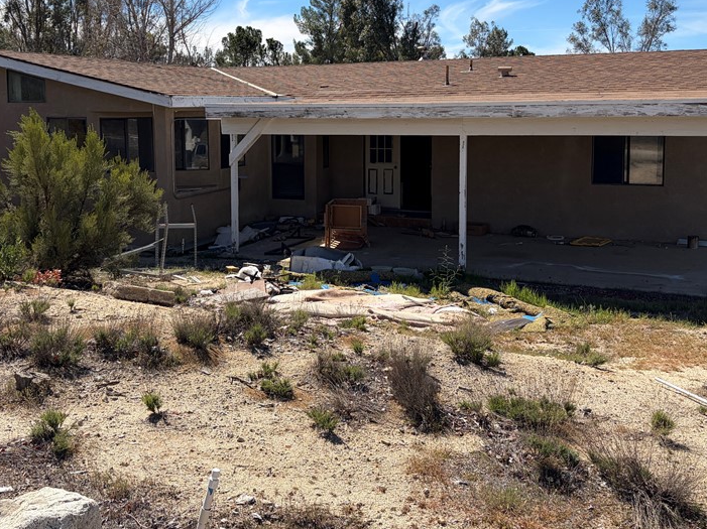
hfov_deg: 49.0
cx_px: 329
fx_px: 776
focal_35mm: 38
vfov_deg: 37.3
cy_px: 178
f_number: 1.6
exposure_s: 1/4950
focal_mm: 5.96
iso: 64
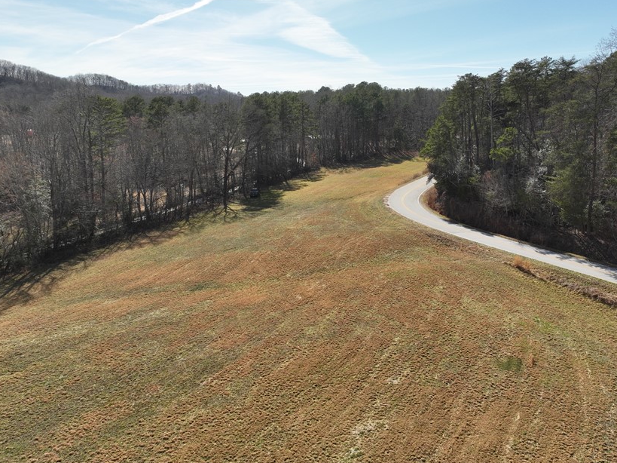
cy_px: 201
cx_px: 346
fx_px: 535
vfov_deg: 46.7
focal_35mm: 30
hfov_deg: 59.8
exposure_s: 1/320
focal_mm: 12.29
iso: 180
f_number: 2.8
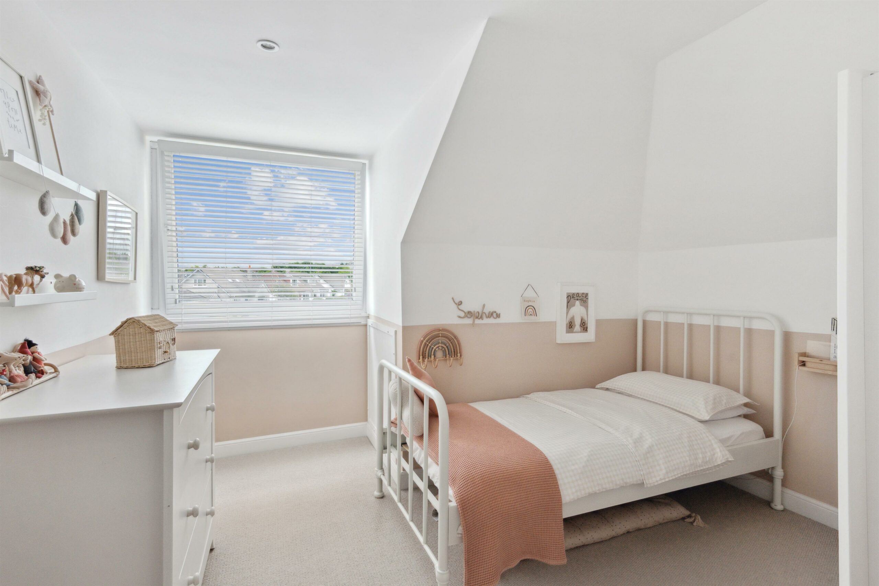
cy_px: 293
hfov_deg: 93.3
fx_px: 415
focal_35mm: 17
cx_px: 440
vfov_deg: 70.4
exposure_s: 1/125
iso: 400
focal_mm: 16
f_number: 8
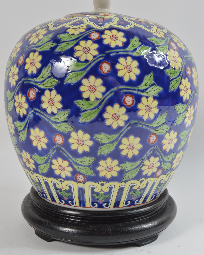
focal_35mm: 55
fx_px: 415
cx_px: 103
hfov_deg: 27.6
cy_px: 122
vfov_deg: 34.1
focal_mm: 32
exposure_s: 1/80
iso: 100
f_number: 7.1
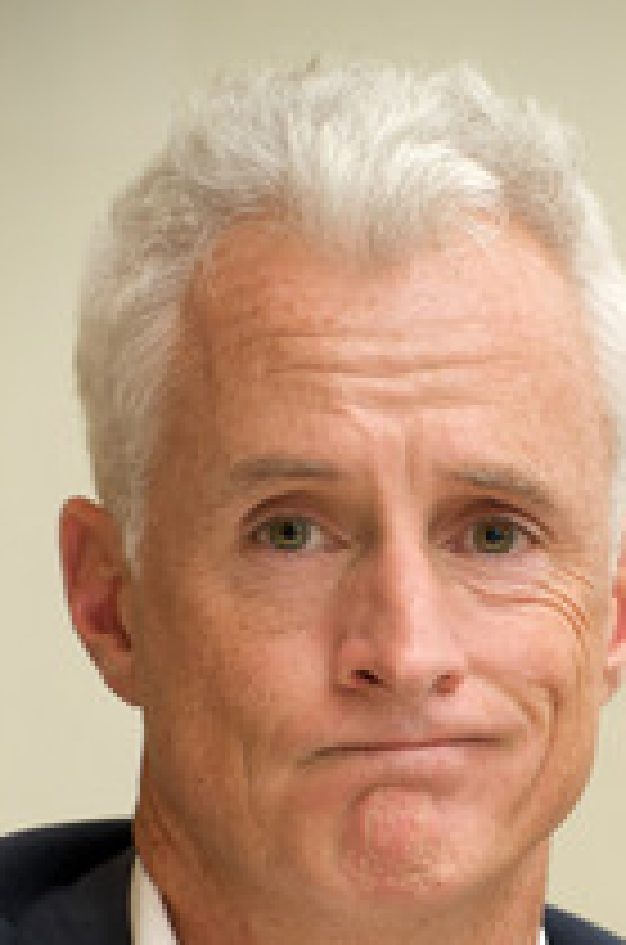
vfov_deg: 8.6
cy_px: 814
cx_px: 507
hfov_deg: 5.7
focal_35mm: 238
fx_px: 6238
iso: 500
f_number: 5.6
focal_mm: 125
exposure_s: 1/60
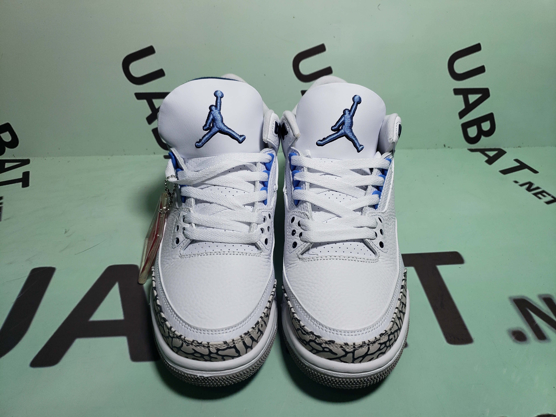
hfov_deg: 67.3
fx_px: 418
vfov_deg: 53.1
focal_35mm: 26
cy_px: 208
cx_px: 278
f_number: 1.5
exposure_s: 1/594
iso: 50
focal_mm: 4.3
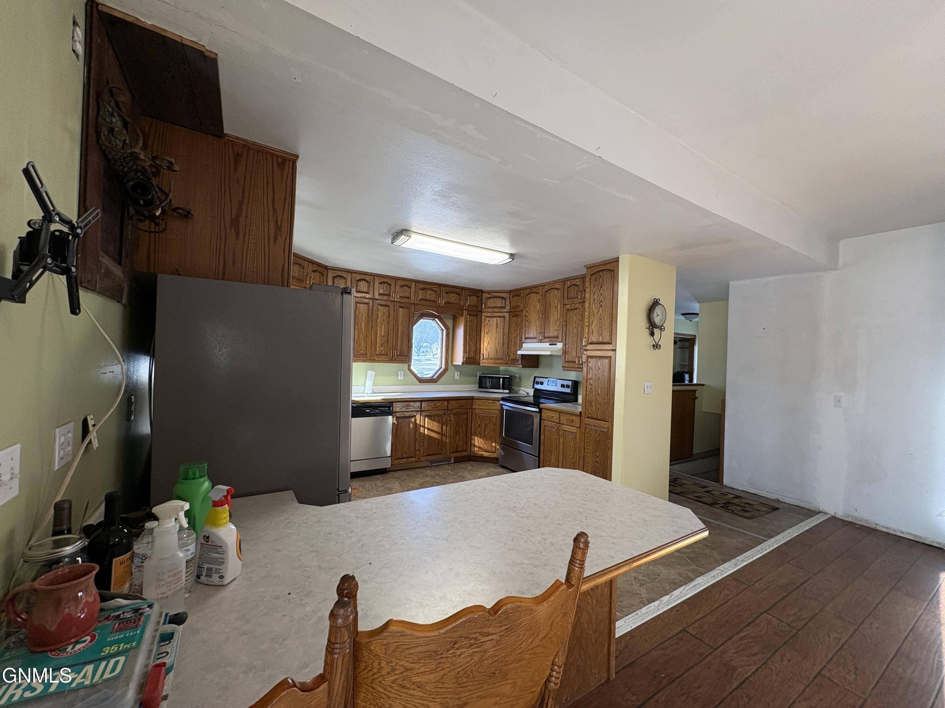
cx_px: 472
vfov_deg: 85.7
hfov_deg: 102.1
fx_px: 382
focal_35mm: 14
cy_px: 354
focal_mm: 2.22
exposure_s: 1/120
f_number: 2.2
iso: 160
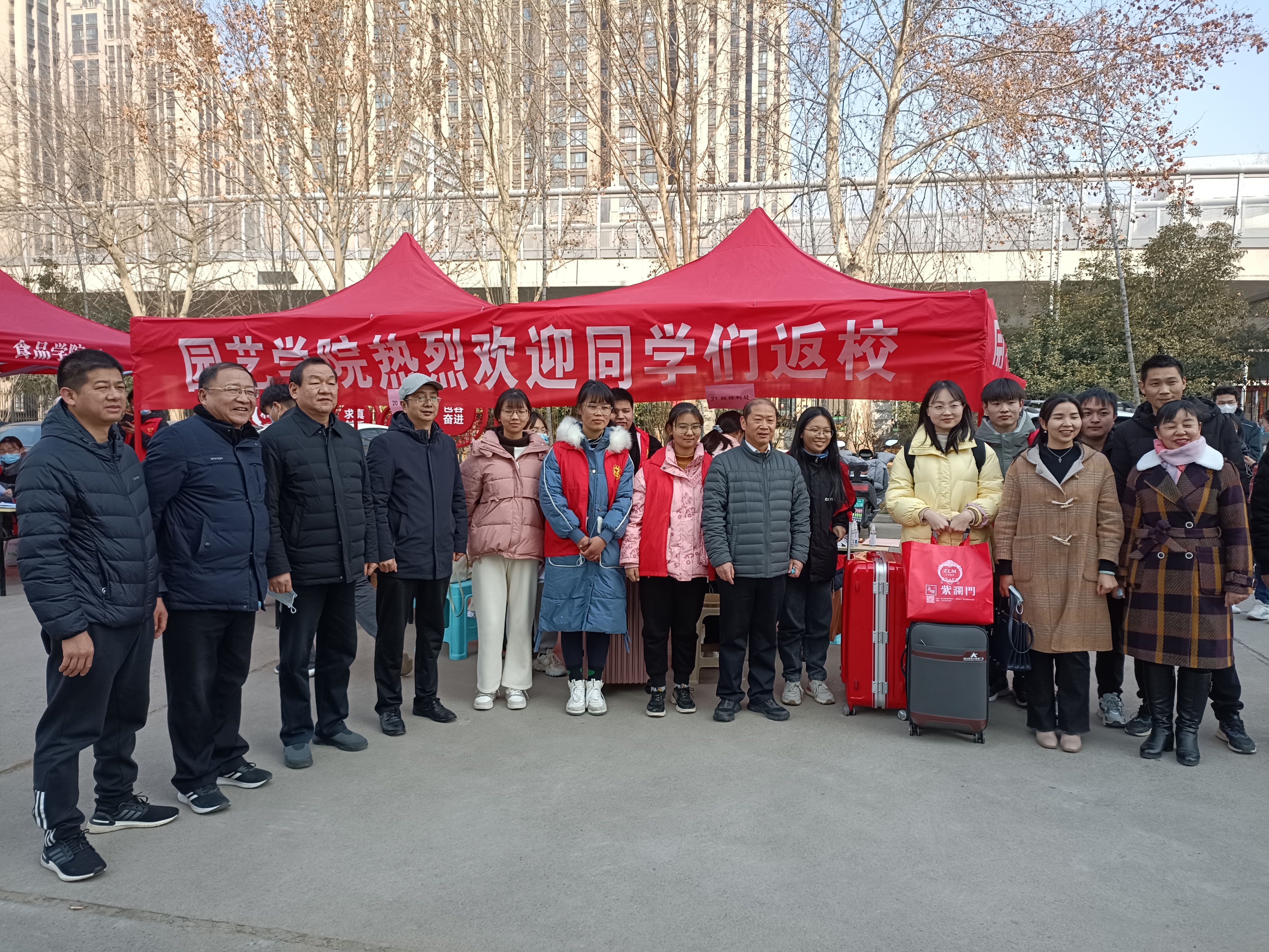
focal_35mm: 25
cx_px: 634
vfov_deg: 54.9
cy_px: 476
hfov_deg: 69.4
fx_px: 916
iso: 100
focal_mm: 4.75
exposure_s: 1/396
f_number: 1.79
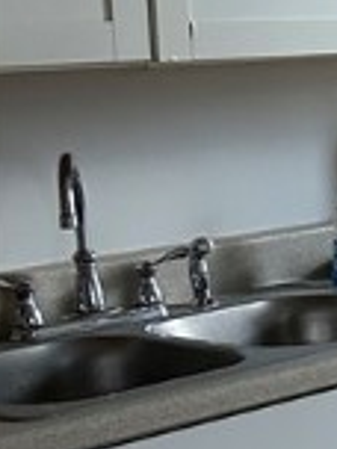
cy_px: 248
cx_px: 837
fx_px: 1700
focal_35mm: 131
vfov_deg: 15.1
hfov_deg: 9.8
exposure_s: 1/60
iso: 320
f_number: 1.5
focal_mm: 5.7
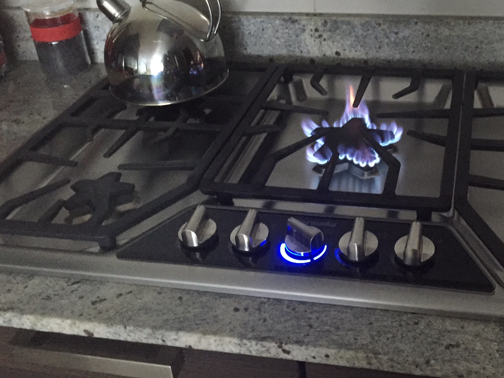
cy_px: 103
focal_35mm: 44
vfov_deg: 32.4
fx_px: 641
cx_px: 356
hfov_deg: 42.1
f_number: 2.2
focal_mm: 4.15
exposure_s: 1/15
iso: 500
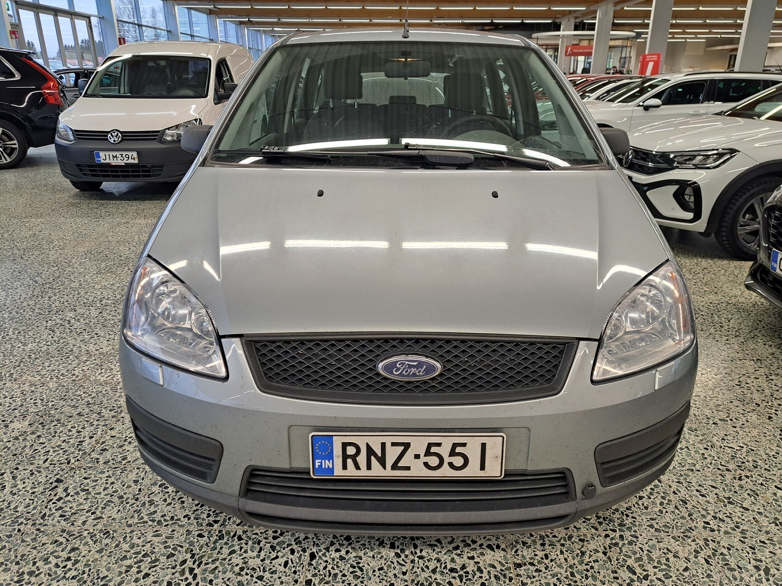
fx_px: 542
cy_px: 293
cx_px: 391
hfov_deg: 71.6
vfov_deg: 56.8
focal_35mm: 24
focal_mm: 5.23
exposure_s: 1/50
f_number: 1.8
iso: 80
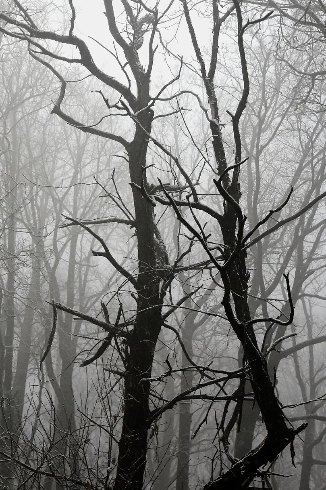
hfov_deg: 14.8
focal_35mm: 92
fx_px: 1249
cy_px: 204
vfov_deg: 22.1
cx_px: 101
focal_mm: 31
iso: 1000
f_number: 3.3
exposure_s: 1/320
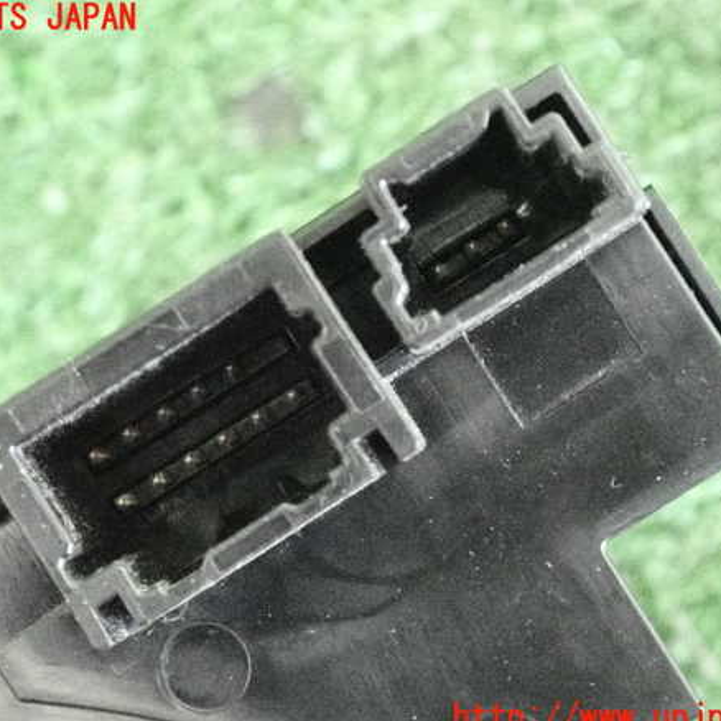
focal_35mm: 121
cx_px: 331
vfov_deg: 14.4
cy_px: 369
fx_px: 2851
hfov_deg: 14.4
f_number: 4.9
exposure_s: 1/125
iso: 12800
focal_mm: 18
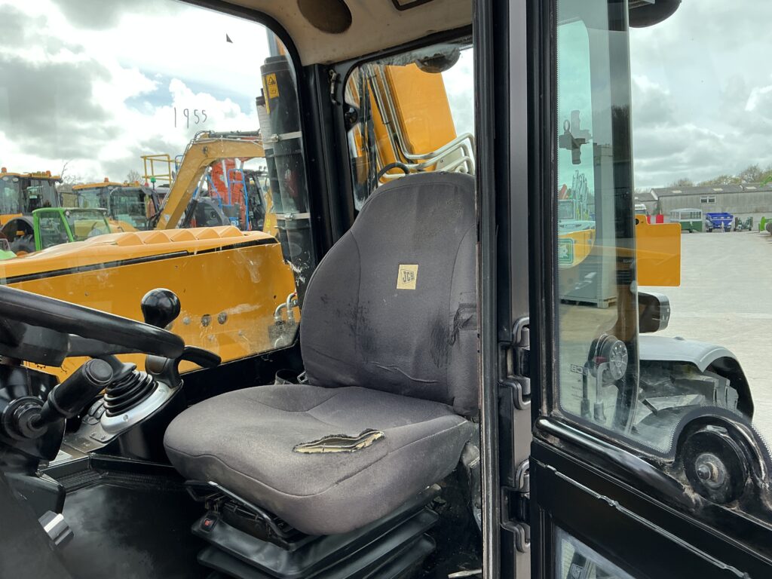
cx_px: 386
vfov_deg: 49.7
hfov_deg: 63.4
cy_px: 290
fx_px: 624
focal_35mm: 28
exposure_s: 1/386
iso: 25
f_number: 1.8
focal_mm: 3
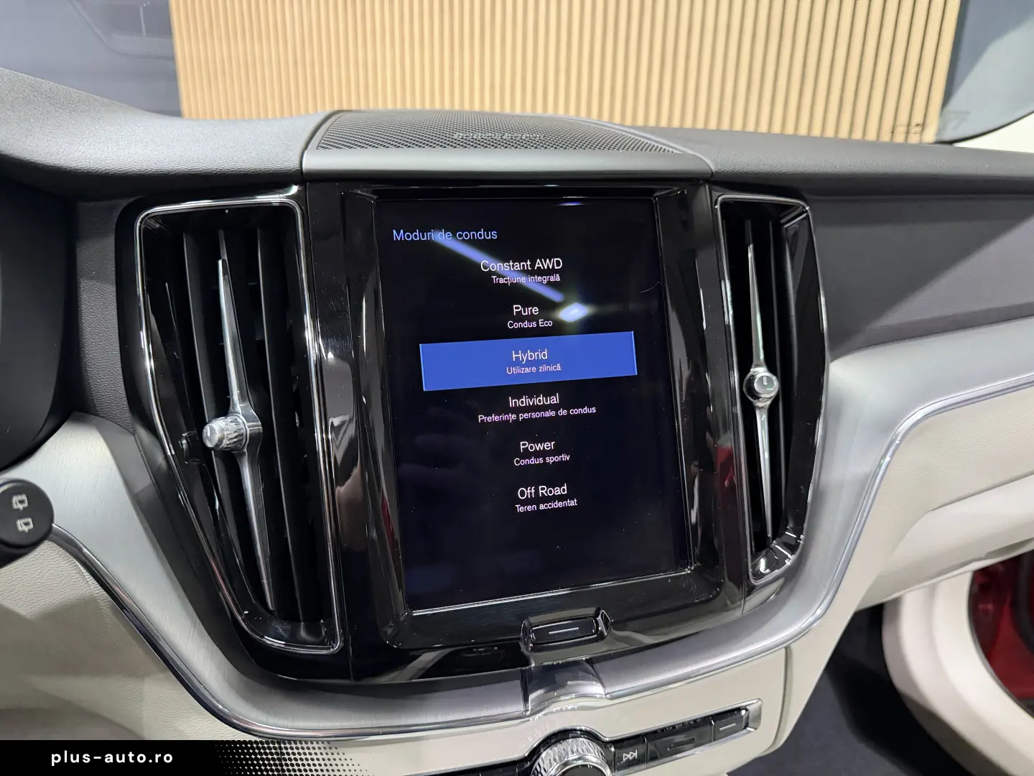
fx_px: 717
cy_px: 388
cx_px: 517
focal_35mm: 24
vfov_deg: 56.8
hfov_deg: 71.6
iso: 800
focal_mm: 6.76
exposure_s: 1/50
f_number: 1.78
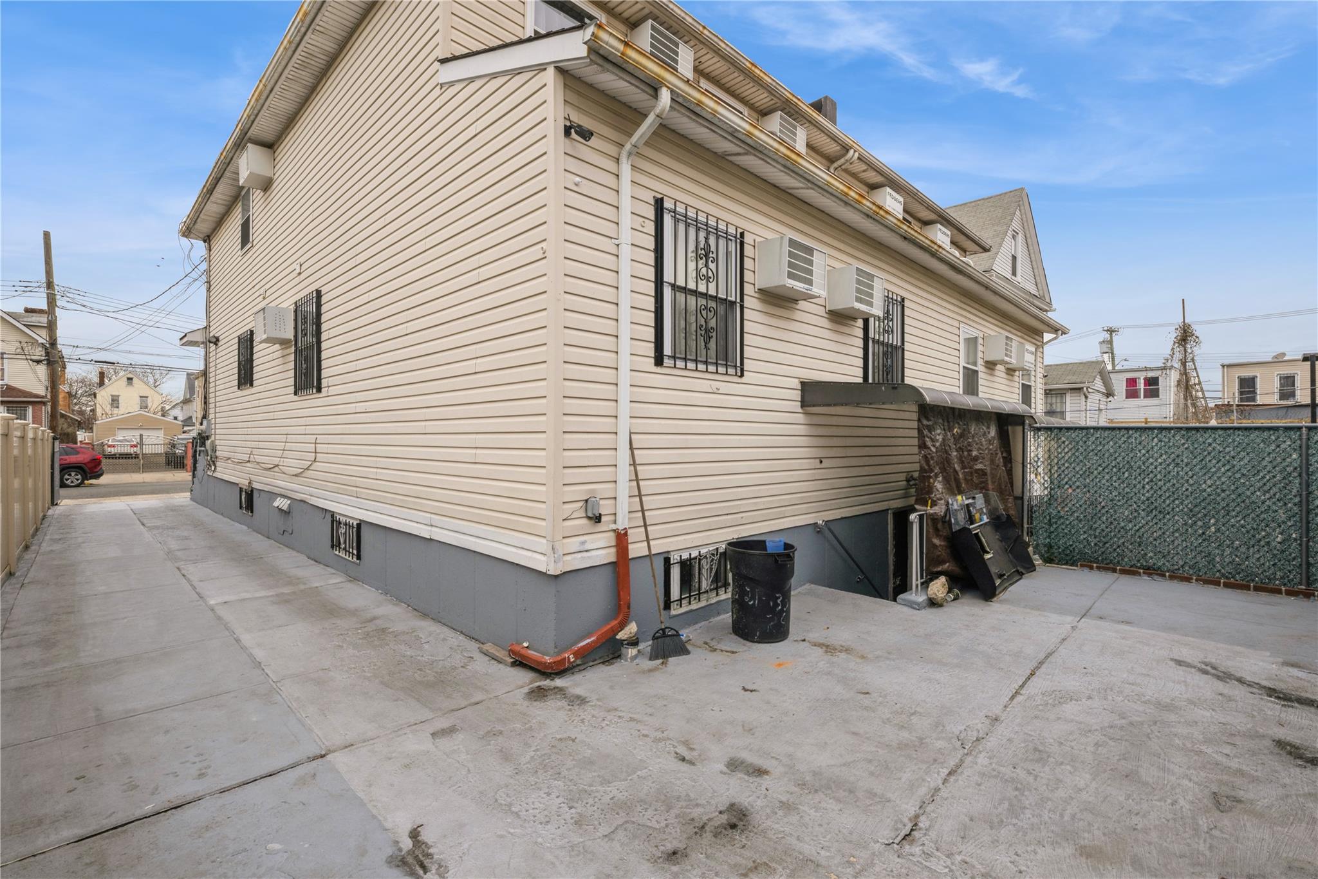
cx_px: 659
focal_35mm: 16
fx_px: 586
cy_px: 440
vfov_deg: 73.7
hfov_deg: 96.7
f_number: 11
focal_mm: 16
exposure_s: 1/250
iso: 400
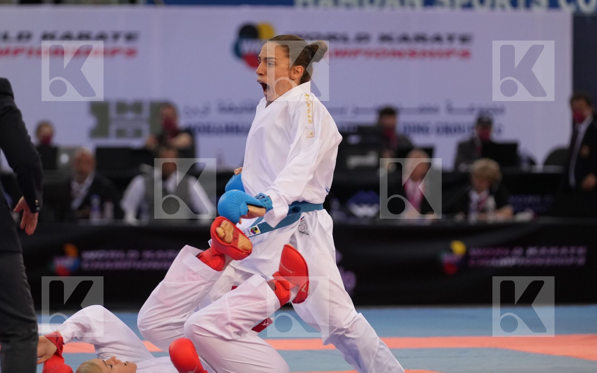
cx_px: 298
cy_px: 188
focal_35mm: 277
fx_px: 4507
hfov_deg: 7.6
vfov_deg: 4.7
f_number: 2.8
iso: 1600
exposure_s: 1/1000
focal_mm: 181
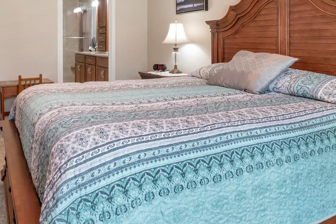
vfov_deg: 44.0
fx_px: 260
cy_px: 39
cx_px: 117
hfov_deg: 64.4
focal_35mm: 28
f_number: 11
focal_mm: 11
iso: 1000
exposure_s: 1/8
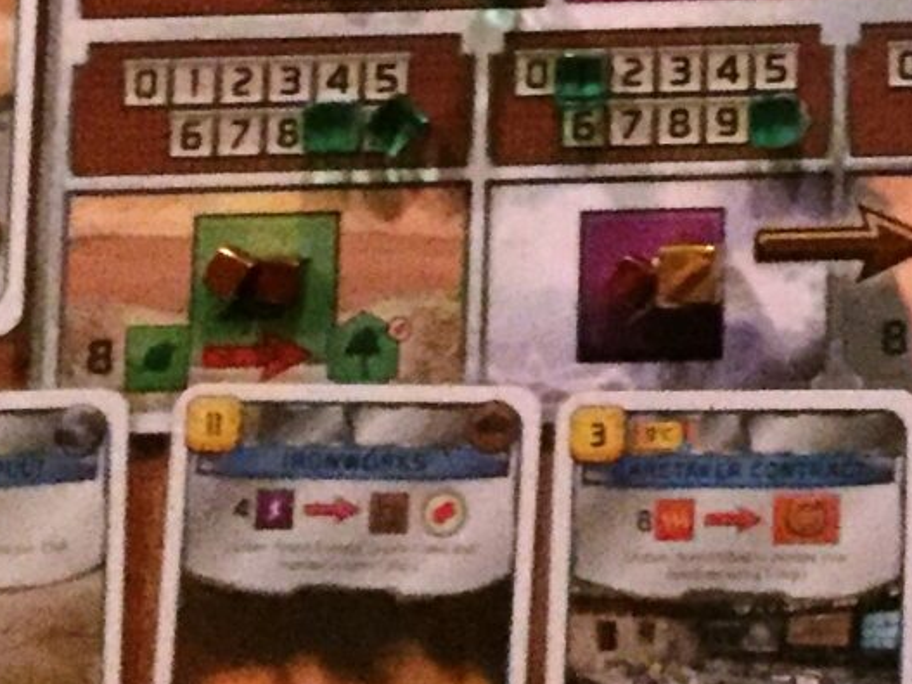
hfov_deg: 13.4
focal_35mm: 141
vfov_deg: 9.4
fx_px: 3714
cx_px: 1282
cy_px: -970
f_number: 2.2
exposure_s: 1/17
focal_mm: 4.15
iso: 1000
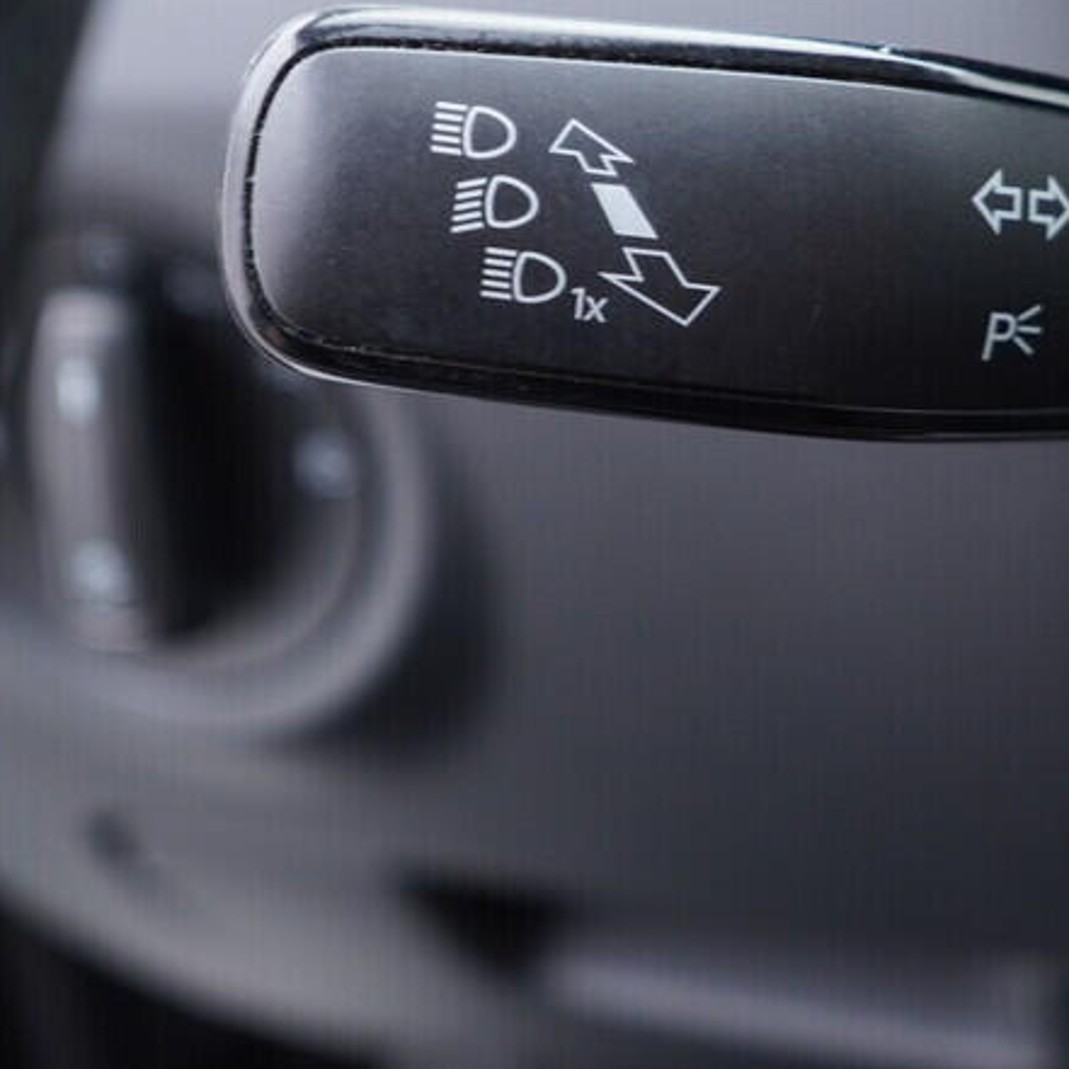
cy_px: 244
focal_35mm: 71
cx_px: 788
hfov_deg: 24.1
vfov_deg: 24.0
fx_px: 2481
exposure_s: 1/40
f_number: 2.8
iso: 320
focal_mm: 24
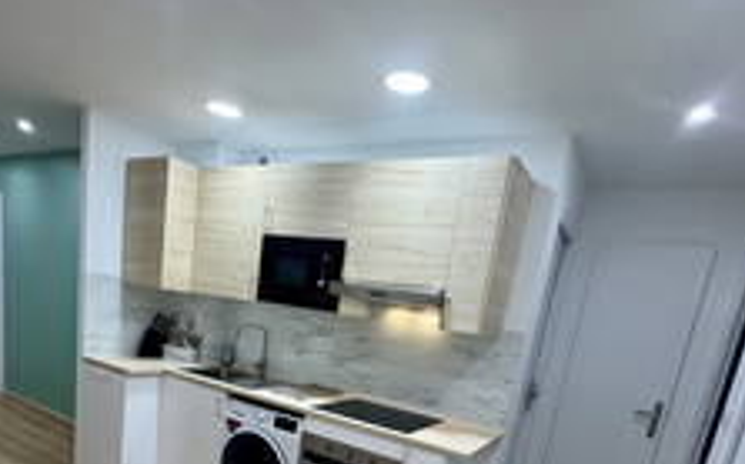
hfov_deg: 74.6
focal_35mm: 24
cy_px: 407
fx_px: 487
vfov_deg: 46.6
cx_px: 331
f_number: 2.2
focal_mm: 2.22
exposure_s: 1/100
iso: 100
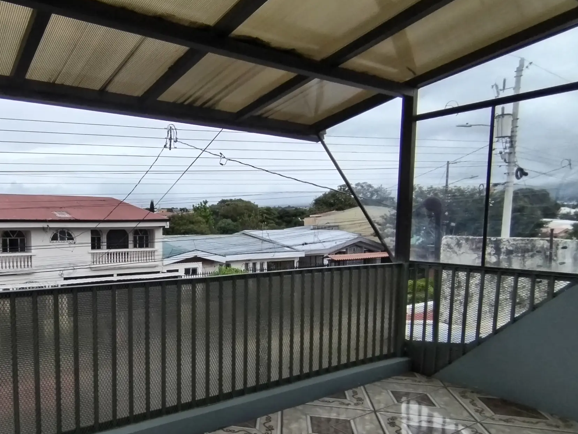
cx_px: 168
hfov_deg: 66.4
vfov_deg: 54.5
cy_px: 261
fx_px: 417
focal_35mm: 25
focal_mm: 1.42
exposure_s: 1/982
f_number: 2.2
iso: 100
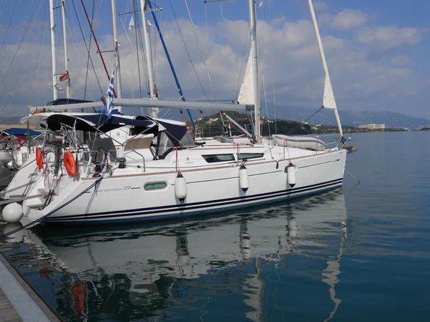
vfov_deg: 38.7
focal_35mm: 37
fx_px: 460
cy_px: 160
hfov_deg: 50.1
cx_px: 210
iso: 80
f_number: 6
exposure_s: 1/640
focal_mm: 6.4
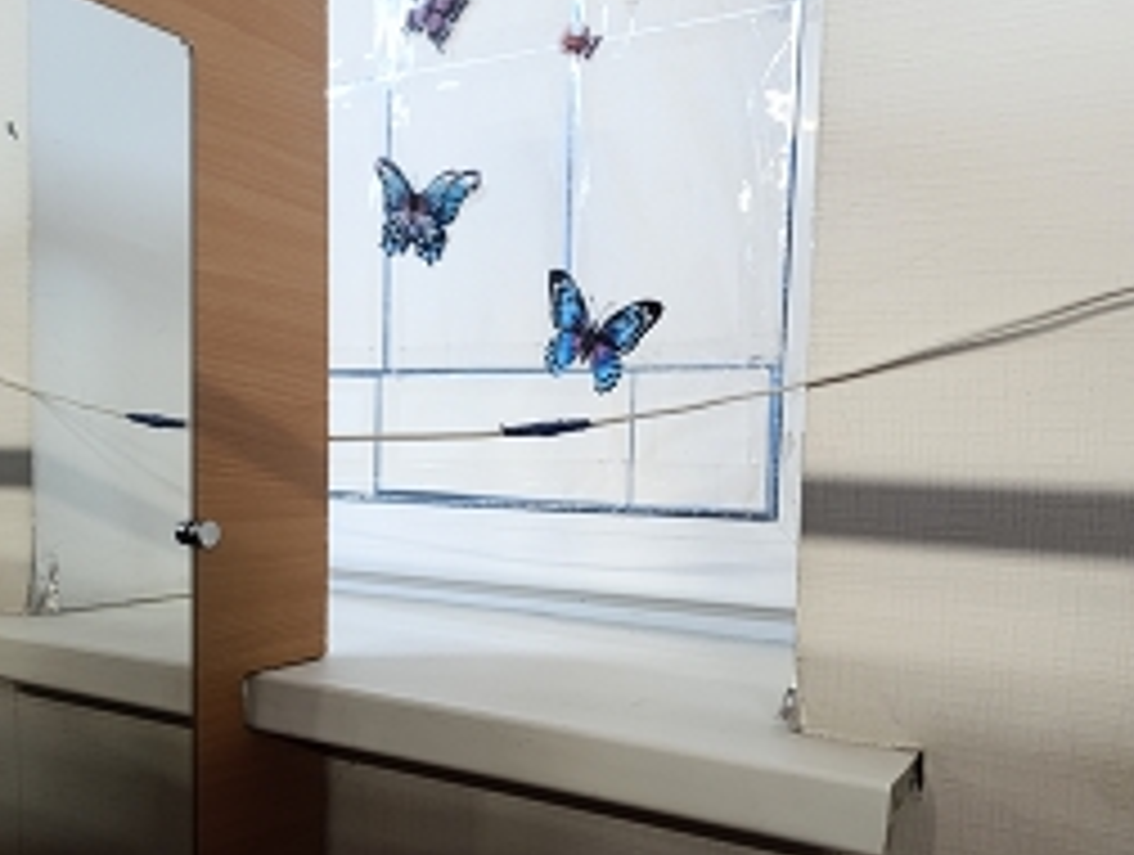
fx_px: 1050
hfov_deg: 56.7
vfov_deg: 43.9
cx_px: 558
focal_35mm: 32
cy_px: 540
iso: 1250
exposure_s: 1/50
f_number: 1.6
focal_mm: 6.14
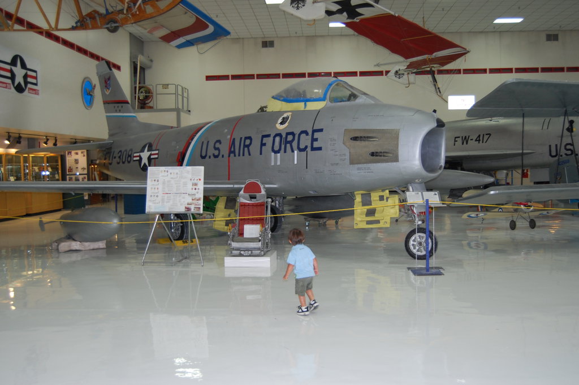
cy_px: 192
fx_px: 627
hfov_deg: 49.6
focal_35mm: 39
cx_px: 290
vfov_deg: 34.2
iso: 400
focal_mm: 26
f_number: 4
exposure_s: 1/60
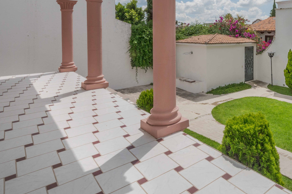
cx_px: 227
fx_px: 203
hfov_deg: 66.0
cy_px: 43
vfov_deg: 48.8
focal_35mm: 25
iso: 400
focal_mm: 14
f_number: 22
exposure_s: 1/250
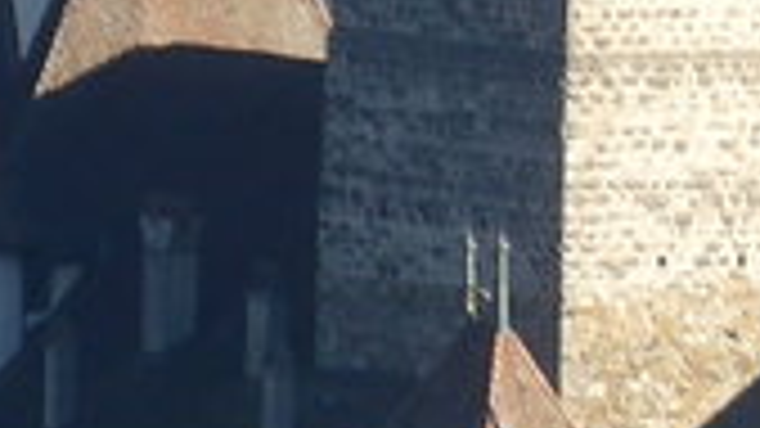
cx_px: 1214
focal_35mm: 1361
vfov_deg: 0.9
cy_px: -216
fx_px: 27423
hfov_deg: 1.6
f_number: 5.6
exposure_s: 1/250
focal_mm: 34.2
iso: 80
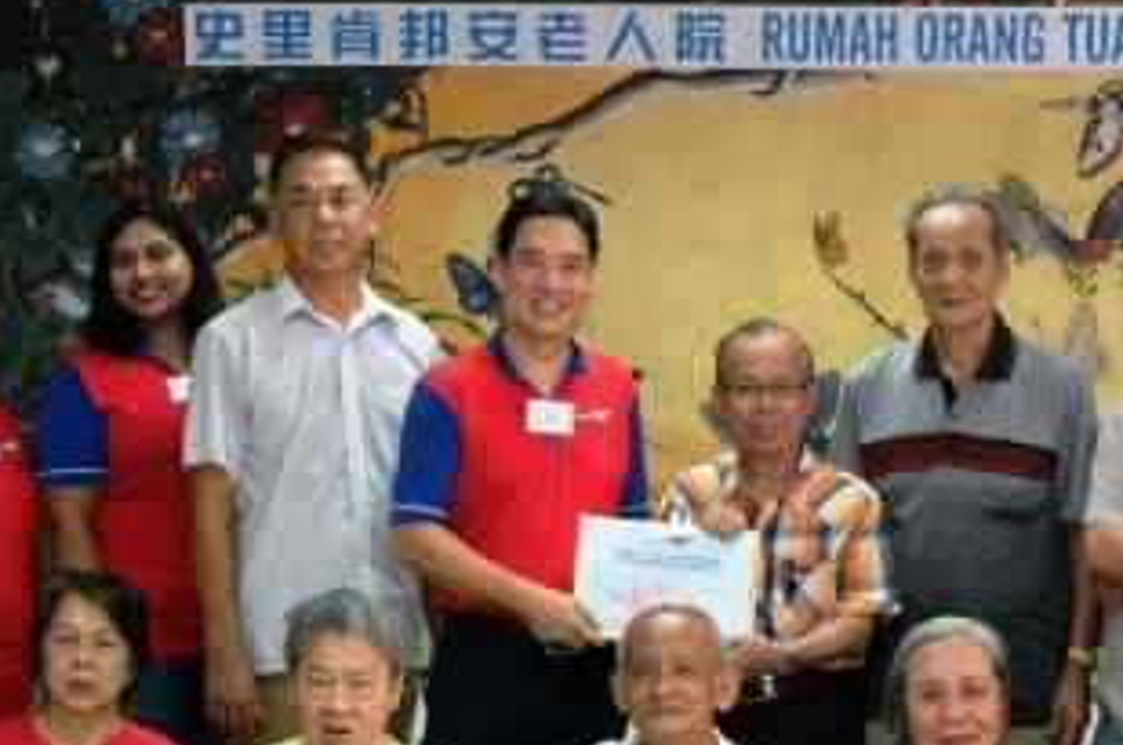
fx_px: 2928
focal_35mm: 94
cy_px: 750
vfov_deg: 14.3
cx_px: 792
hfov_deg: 21.6
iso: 500
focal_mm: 19.6
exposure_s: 1/34
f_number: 2.8
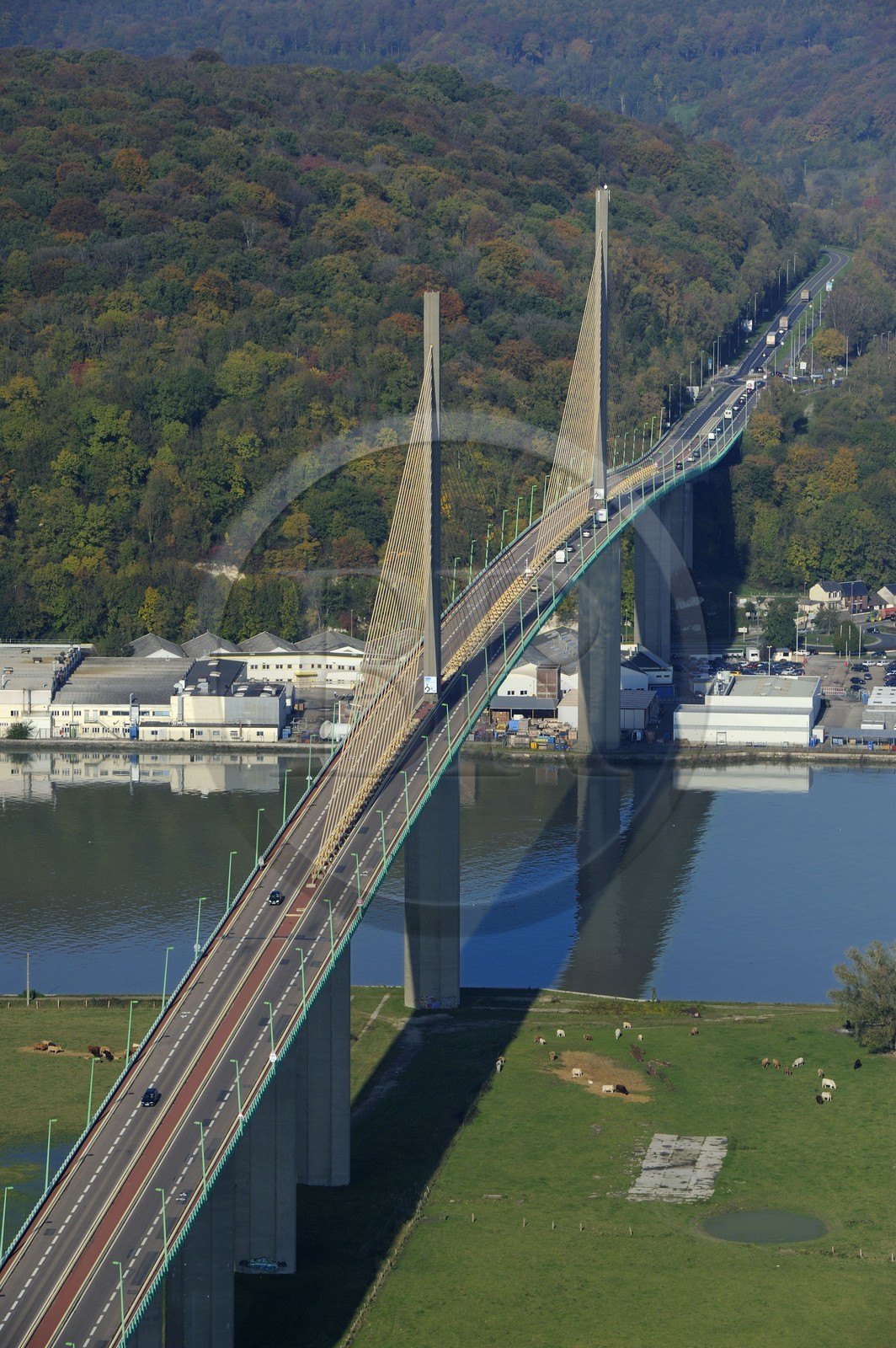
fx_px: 6357
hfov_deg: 8.1
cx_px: 448
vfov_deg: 12.1
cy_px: 674
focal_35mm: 170
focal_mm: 170
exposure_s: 1/800
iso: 400
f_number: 11
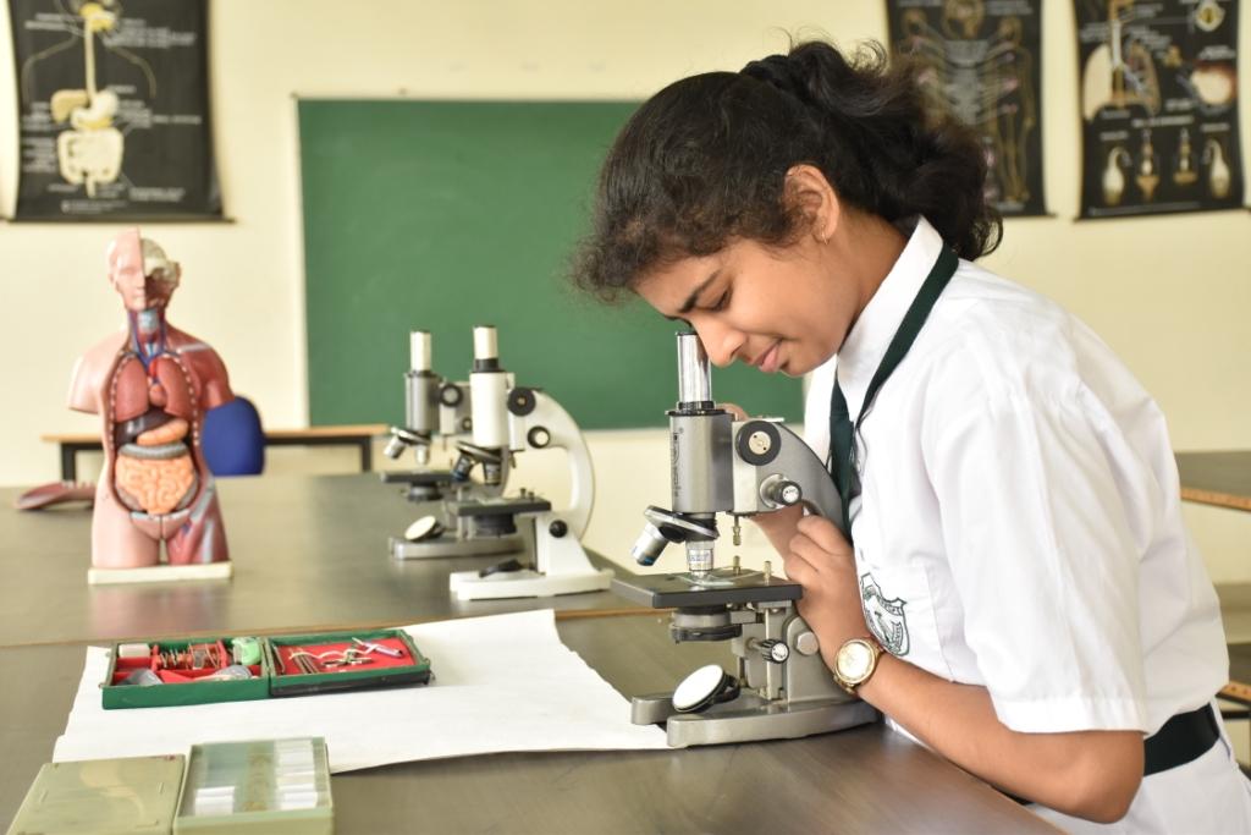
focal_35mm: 60
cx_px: 626
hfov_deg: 33.4
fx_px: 2085
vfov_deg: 22.6
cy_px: 418
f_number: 5
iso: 800
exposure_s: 1/60
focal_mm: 40
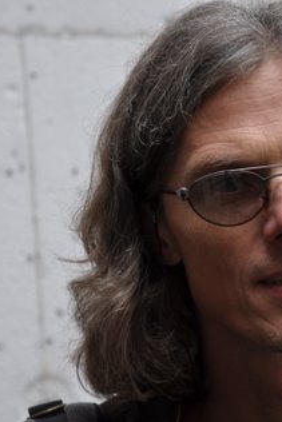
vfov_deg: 8.6
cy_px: 212
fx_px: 2802
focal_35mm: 239
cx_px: 249
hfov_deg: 5.8
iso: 200
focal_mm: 105
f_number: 5.6
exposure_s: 1/60
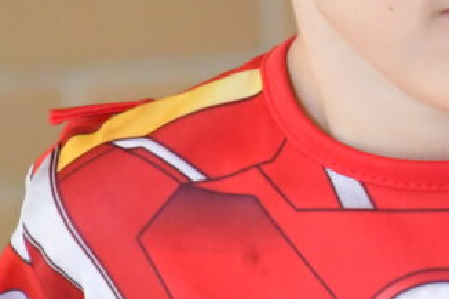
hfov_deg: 1.7
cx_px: 518
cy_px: 39
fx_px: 15420
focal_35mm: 1237
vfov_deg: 1.1
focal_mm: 140
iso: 3200
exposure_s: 1/500
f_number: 5.6
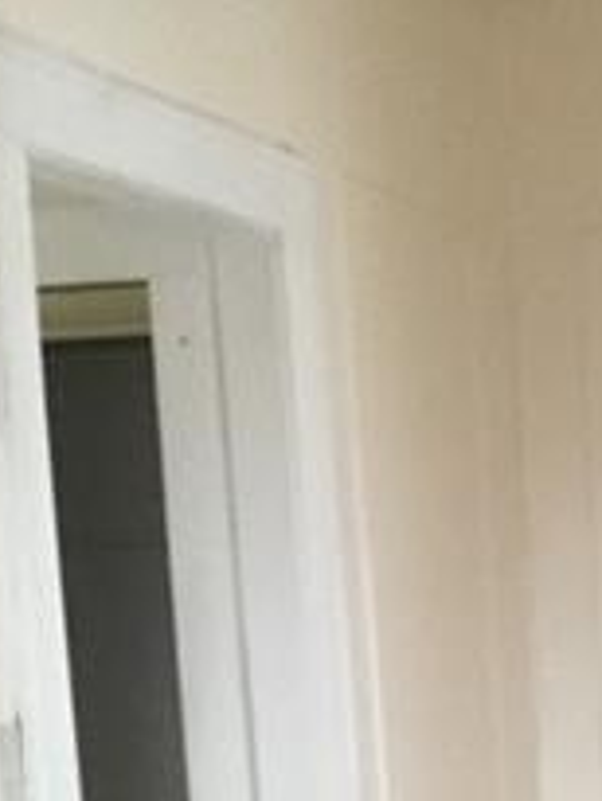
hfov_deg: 12.2
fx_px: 2687
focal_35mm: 116
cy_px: 1305
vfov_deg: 15.3
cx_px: 880
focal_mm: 3.3
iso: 200
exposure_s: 1/30
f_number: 2.4
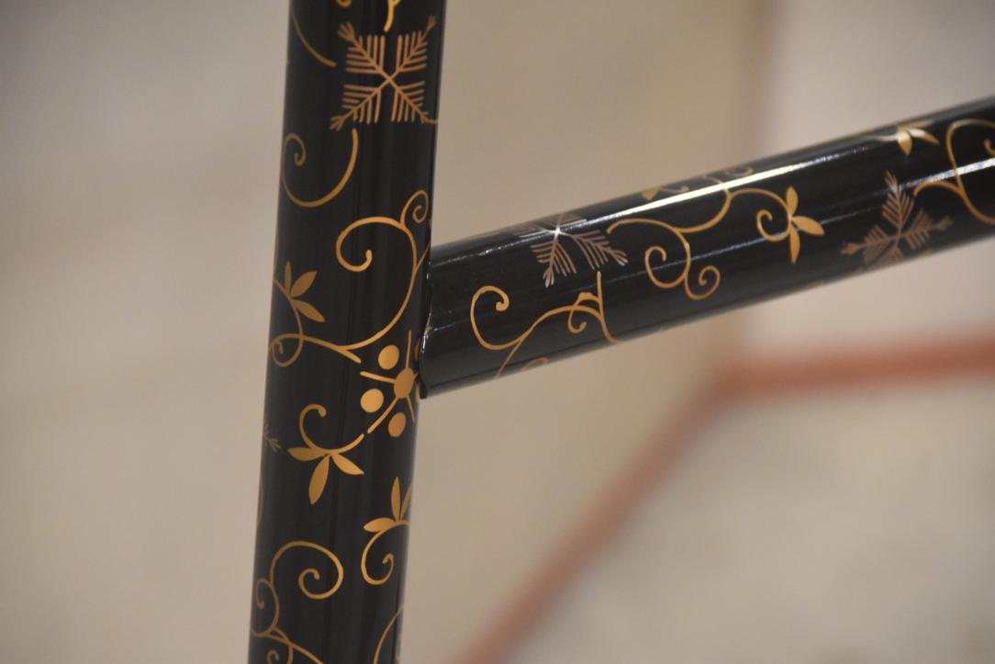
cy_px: 332
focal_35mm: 315
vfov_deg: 4.4
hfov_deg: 6.5
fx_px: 8707
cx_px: 498
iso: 4000
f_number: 6.3
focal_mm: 210
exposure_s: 1/125
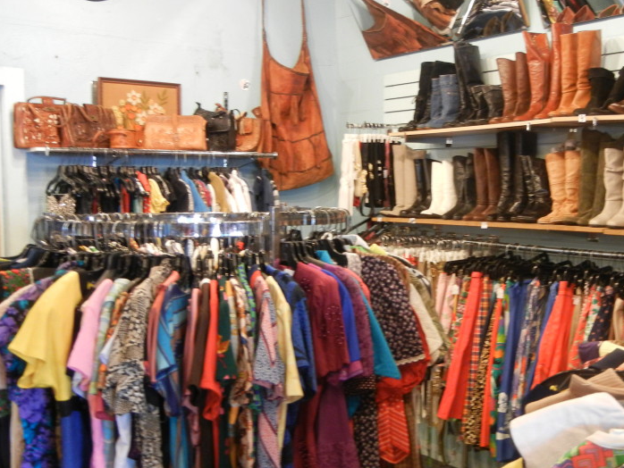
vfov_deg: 32.9
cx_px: 413
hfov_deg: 42.4
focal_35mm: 44
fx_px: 793
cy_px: 263
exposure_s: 1/8.9
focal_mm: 5.4
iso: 400
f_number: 3.5
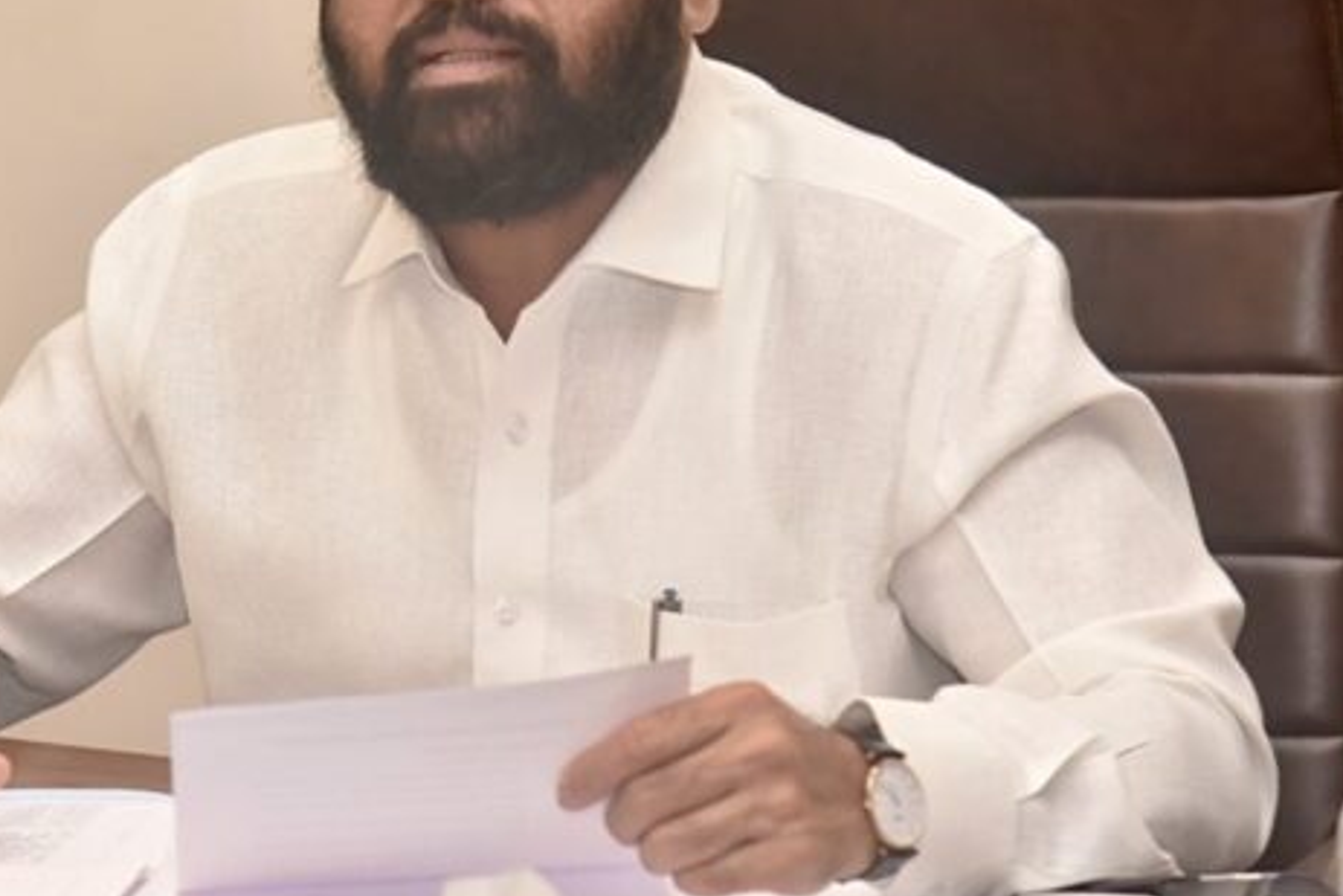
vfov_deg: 7.9
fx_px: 6493
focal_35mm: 174
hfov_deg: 11.8
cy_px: 255
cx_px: 354
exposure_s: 1/100
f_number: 4.5
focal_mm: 105
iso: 1000
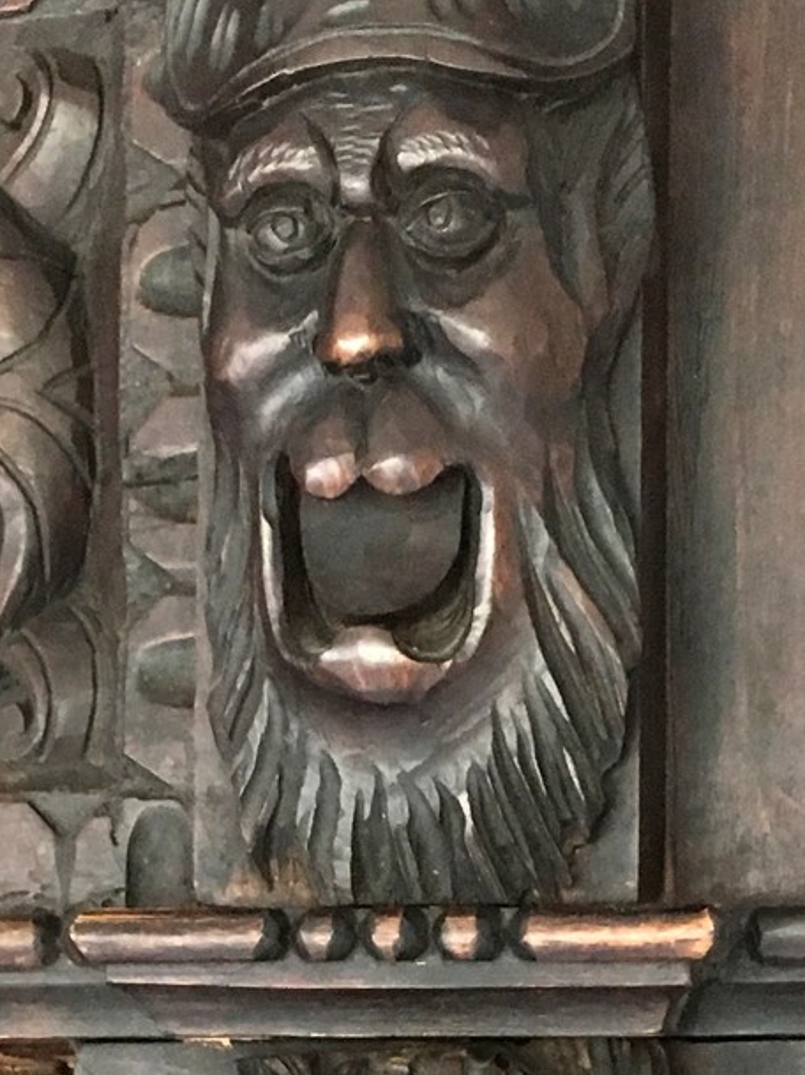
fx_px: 1676
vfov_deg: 35.2
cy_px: 362
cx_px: 551
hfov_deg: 26.8
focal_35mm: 54
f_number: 2.2
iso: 200
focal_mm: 4.15
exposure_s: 1/17
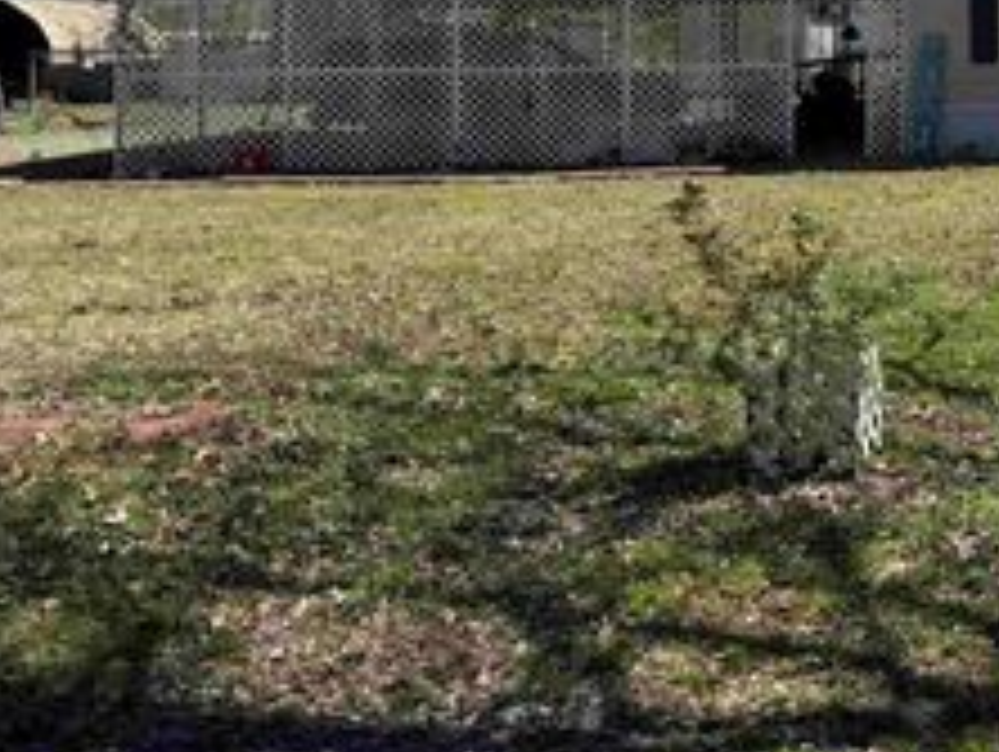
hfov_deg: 31.4
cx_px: 1107
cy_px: 2
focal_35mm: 54
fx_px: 1560
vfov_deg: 25.7
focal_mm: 6.76
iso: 80
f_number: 1.78
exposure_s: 1/3425
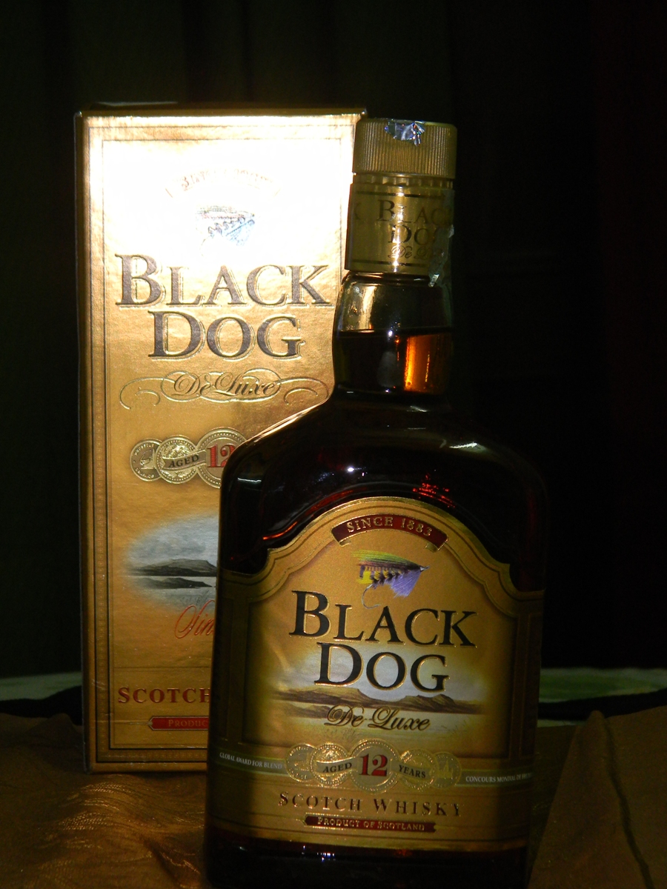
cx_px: 334
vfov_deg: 18.7
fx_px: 2698
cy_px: 444
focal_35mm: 105
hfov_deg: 14.1
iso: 200
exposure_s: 1/30
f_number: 4.7
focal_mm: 19
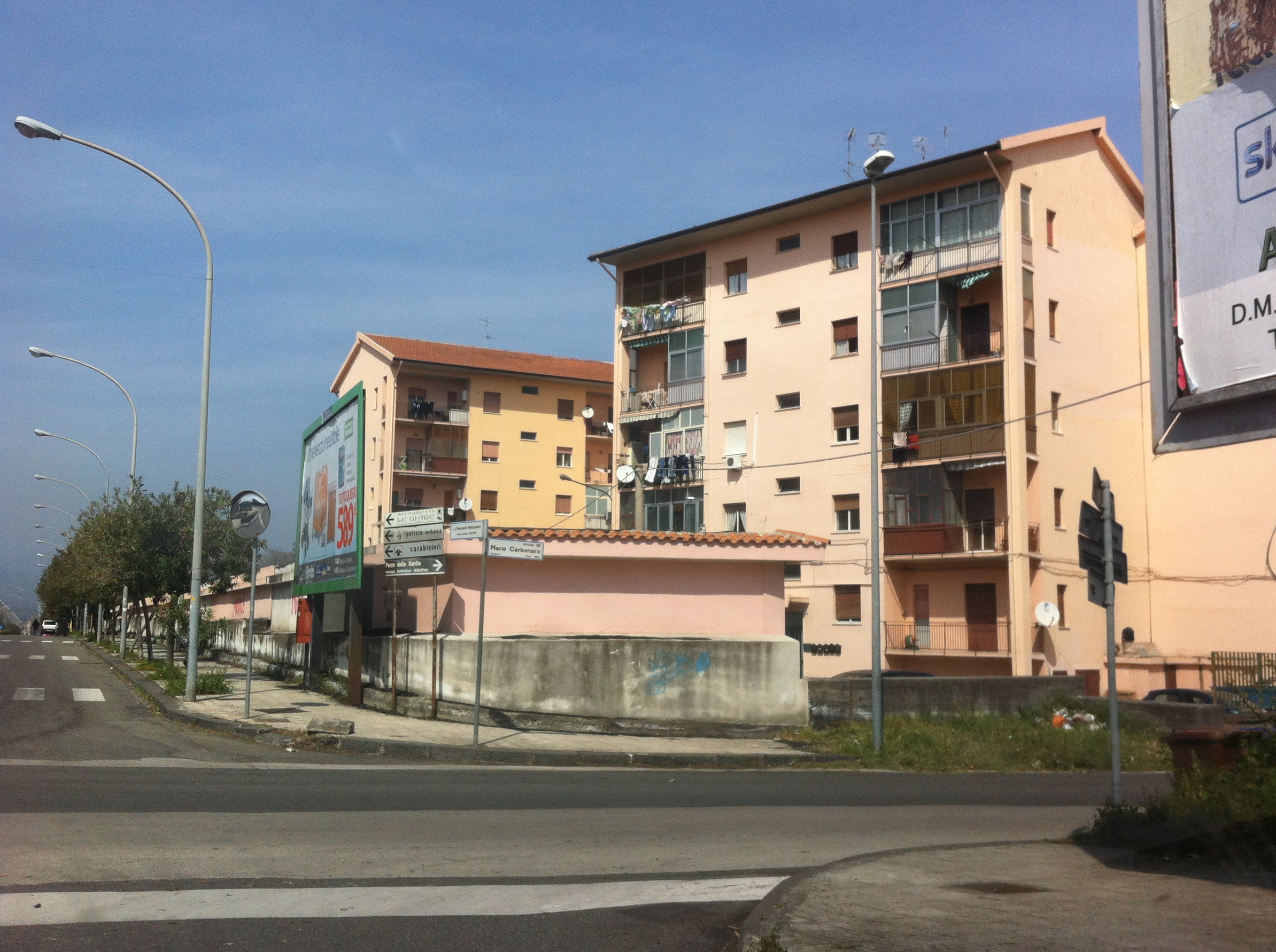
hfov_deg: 49.0
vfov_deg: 37.6
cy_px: 453
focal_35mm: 38
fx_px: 1399
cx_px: 685
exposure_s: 1/1774
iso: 80
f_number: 2.8
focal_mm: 3.85
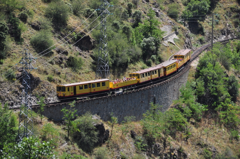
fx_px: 949
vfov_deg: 9.6
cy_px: 80
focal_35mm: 142
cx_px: 120
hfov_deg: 14.4
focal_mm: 95
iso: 200
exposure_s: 1/500
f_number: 5.6
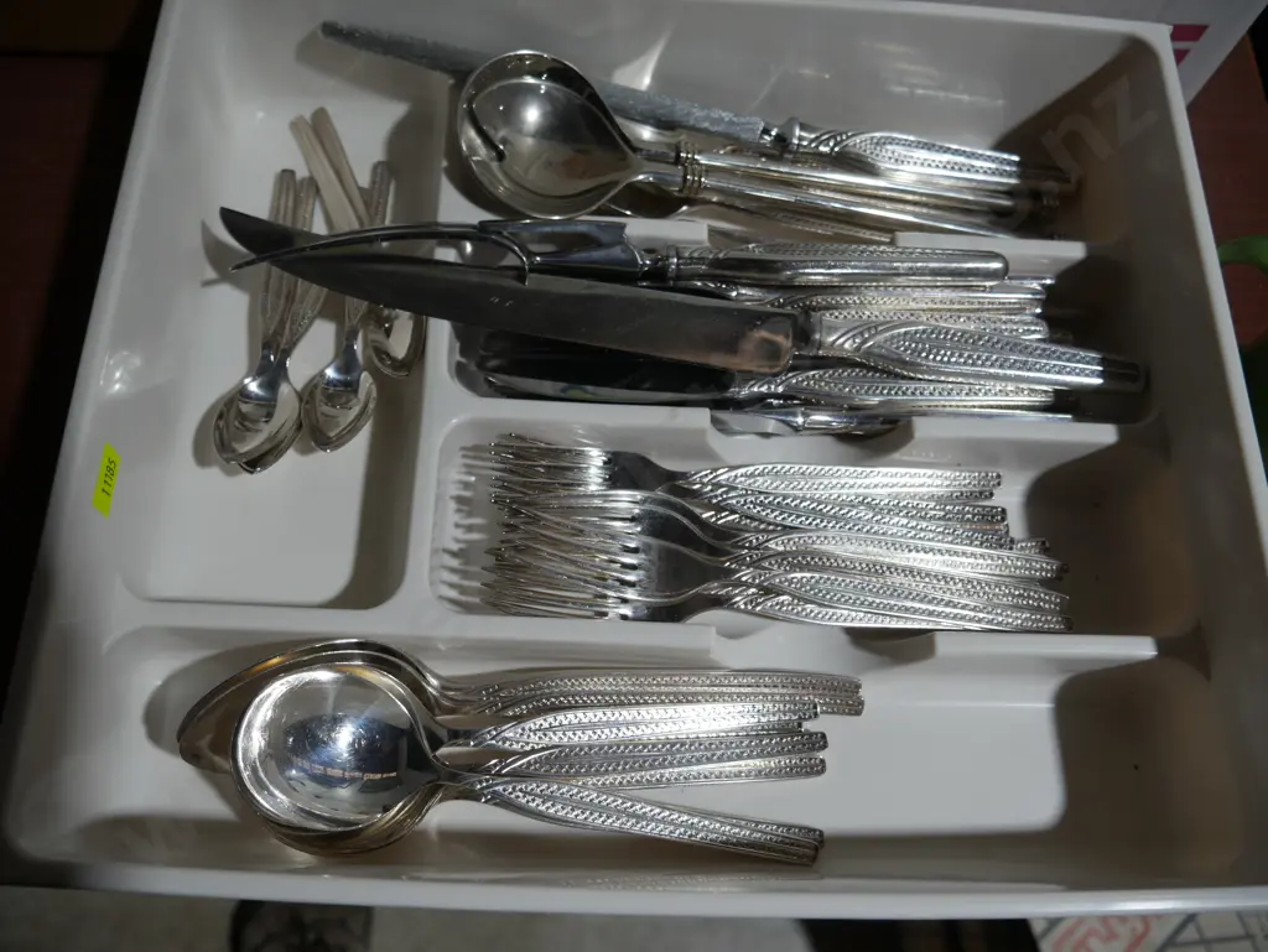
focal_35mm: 28
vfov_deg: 49.8
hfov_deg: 63.4
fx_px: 1026
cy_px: 476
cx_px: 634
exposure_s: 1/125
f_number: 3.5
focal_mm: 14
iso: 200
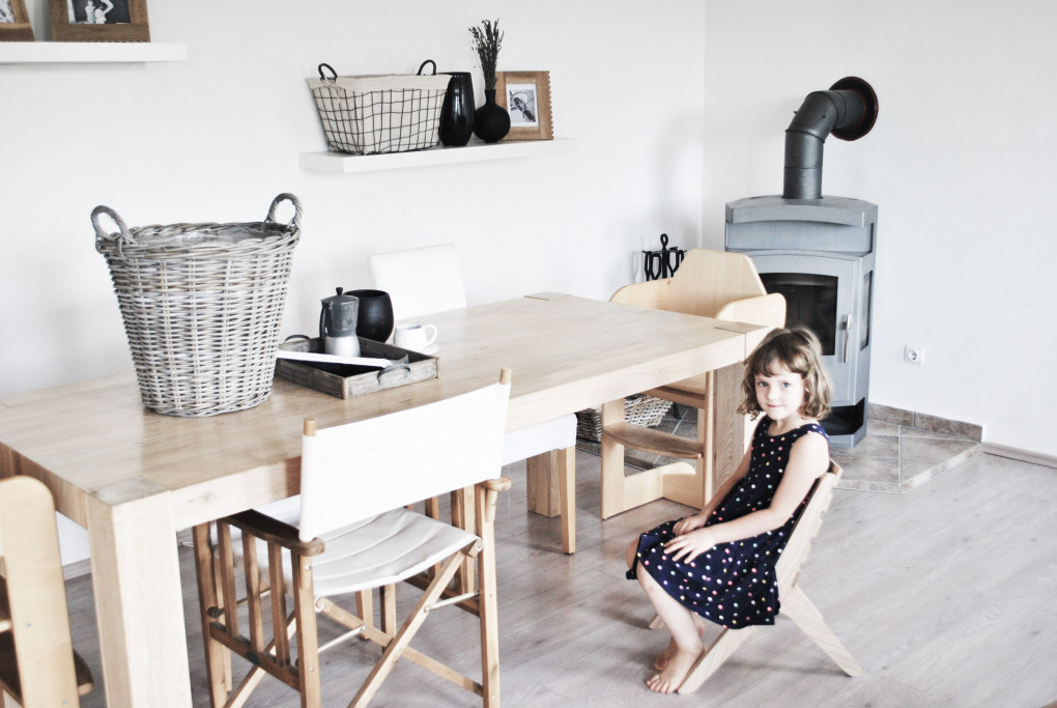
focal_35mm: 39
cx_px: 528
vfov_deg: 34.3
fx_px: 1147
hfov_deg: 49.5
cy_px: 354
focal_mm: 26
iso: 280
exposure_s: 1/30
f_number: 4.2
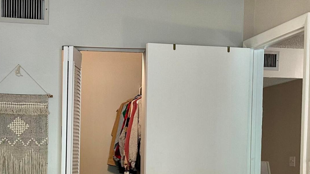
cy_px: 179
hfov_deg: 29.8
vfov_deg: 16.8
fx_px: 575
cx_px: 93
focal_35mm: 70
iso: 200
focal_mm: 6.86
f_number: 1.78
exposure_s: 1/60
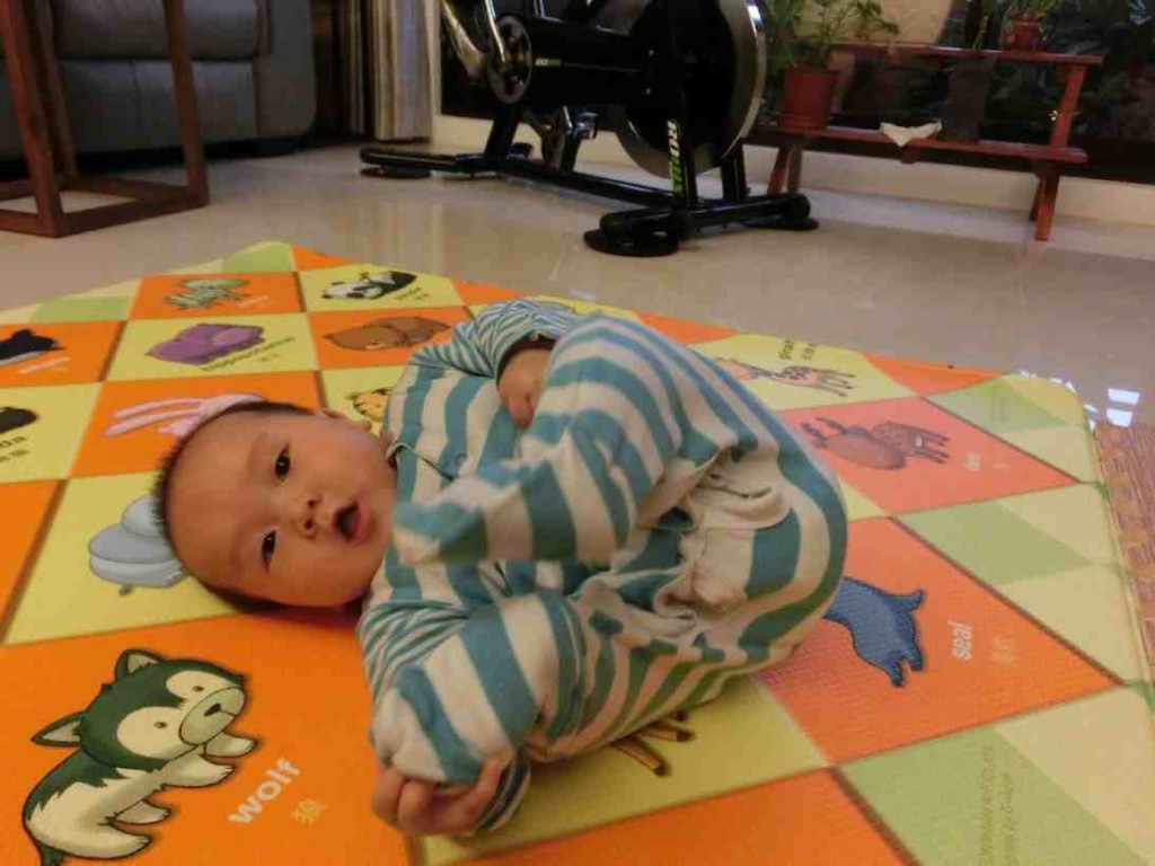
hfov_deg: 69.4
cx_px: 578
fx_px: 834
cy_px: 433
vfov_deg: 54.9
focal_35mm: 25
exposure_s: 1/50
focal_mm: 4.4
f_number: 3.3
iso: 800
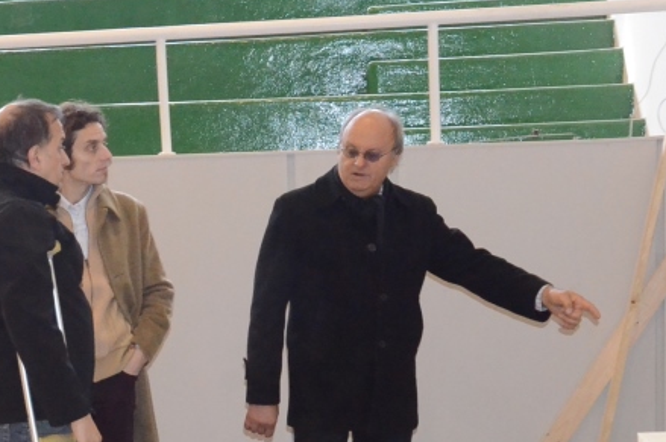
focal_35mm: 91
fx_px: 1680
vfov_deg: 14.9
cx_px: -30
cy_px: 304
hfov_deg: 21.5
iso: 5000
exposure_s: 1/125
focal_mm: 26
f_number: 8
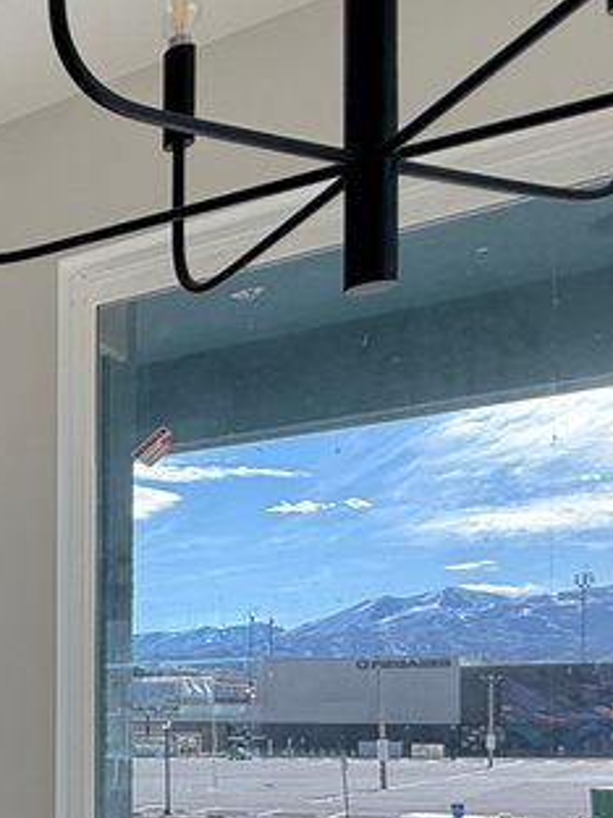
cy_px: 708
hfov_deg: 17.8
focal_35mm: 46
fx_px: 1086
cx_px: -686
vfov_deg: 38.9
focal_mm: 2.22
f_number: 2.2
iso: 50
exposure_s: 1/361
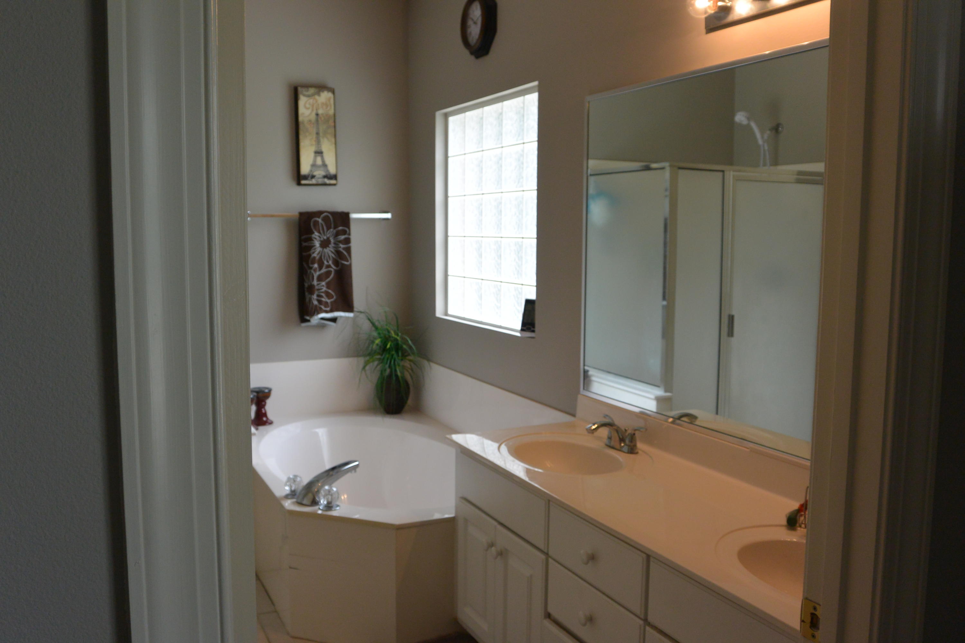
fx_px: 858
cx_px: 482
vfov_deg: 41.1
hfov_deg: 58.7
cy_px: 322
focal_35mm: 32
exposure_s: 1/125
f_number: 3.8
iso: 200
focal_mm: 12.2
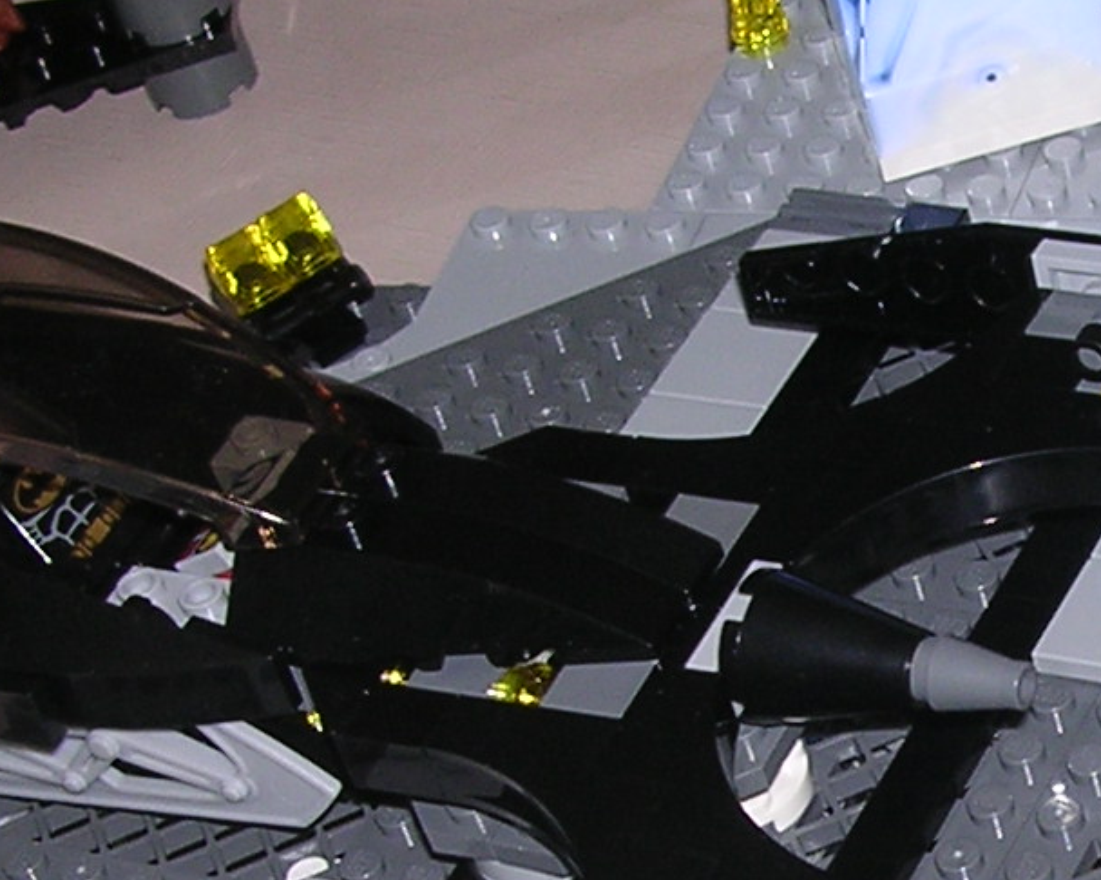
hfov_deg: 15.0
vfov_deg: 12.2
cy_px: 795
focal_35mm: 125
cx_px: 1224
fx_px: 4072
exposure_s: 1/60.1
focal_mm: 5.8
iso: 100
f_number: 2.8
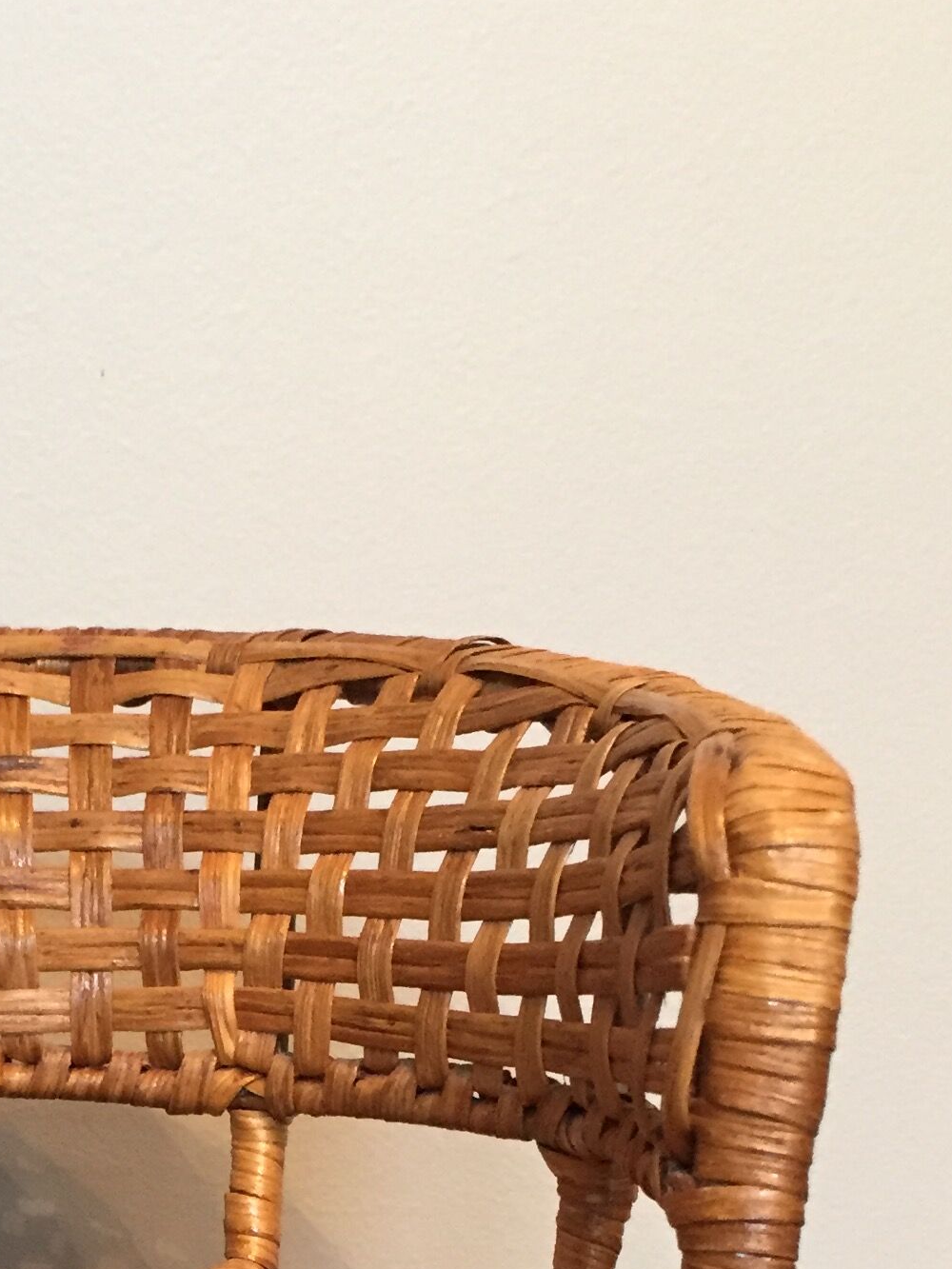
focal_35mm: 71
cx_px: 45
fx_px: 2603
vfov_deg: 25.1
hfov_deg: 20.2
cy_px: 1457
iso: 250
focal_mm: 4.15
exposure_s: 1/17
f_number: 2.2
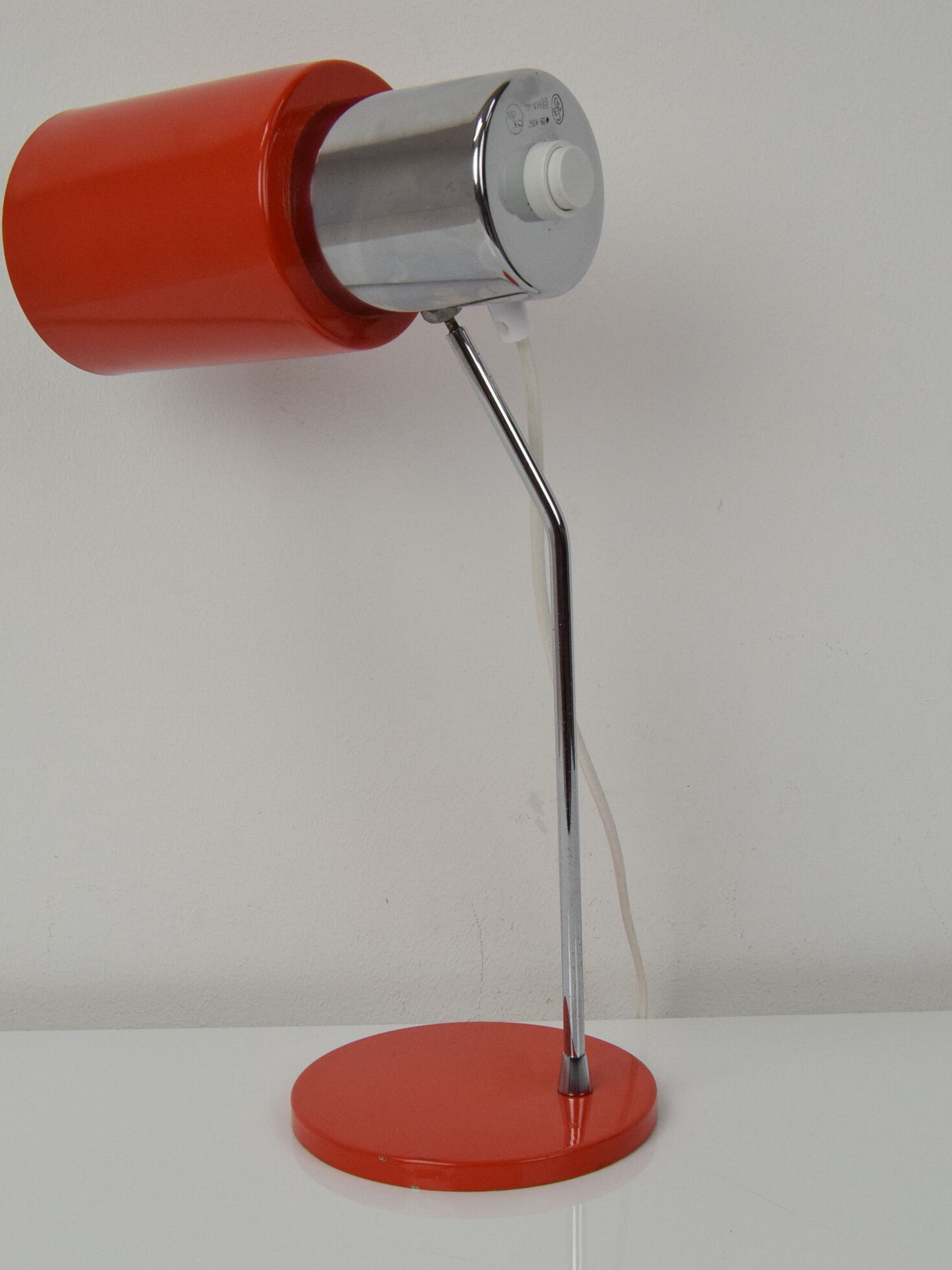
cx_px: 388
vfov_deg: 33.8
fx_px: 2091
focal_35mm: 57
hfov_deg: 25.6
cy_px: 635
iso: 1600
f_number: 10
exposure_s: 1/400
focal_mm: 26
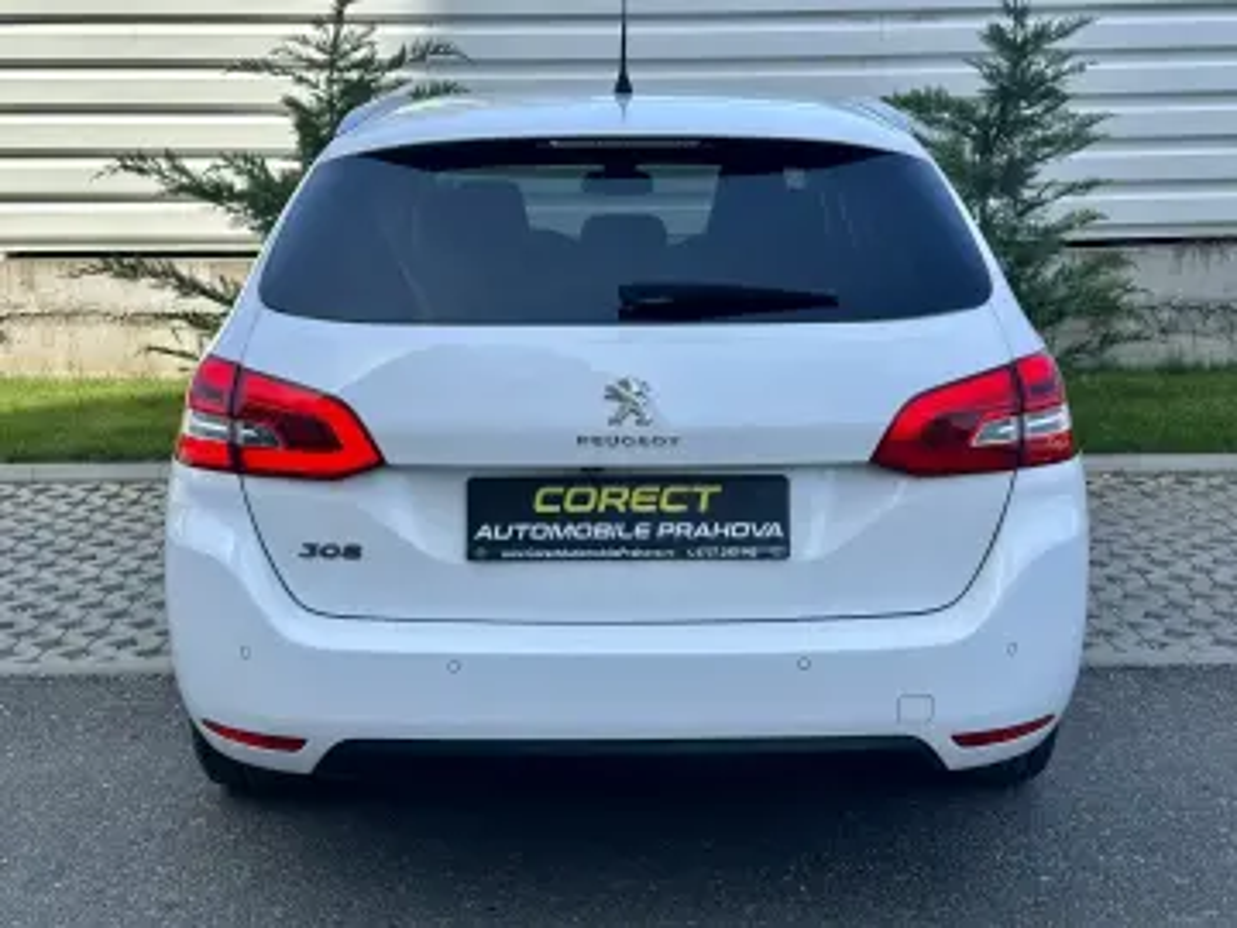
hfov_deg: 39.7
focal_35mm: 48
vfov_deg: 30.3
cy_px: 464
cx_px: 618
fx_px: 1715
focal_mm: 6.86
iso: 64
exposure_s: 1/1695
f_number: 1.78
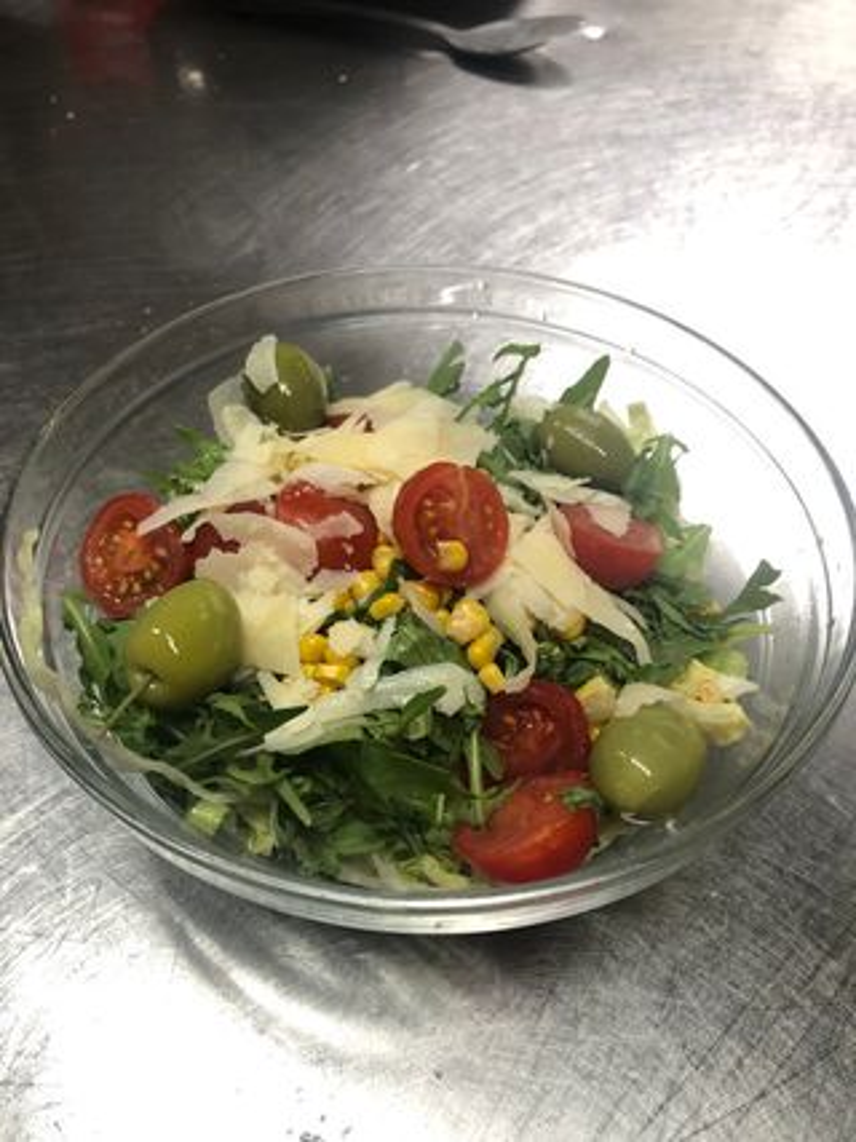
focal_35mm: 28
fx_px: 924
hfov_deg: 49.7
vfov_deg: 63.5
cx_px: 428
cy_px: 571
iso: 40
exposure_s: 1/25
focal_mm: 4
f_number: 1.8
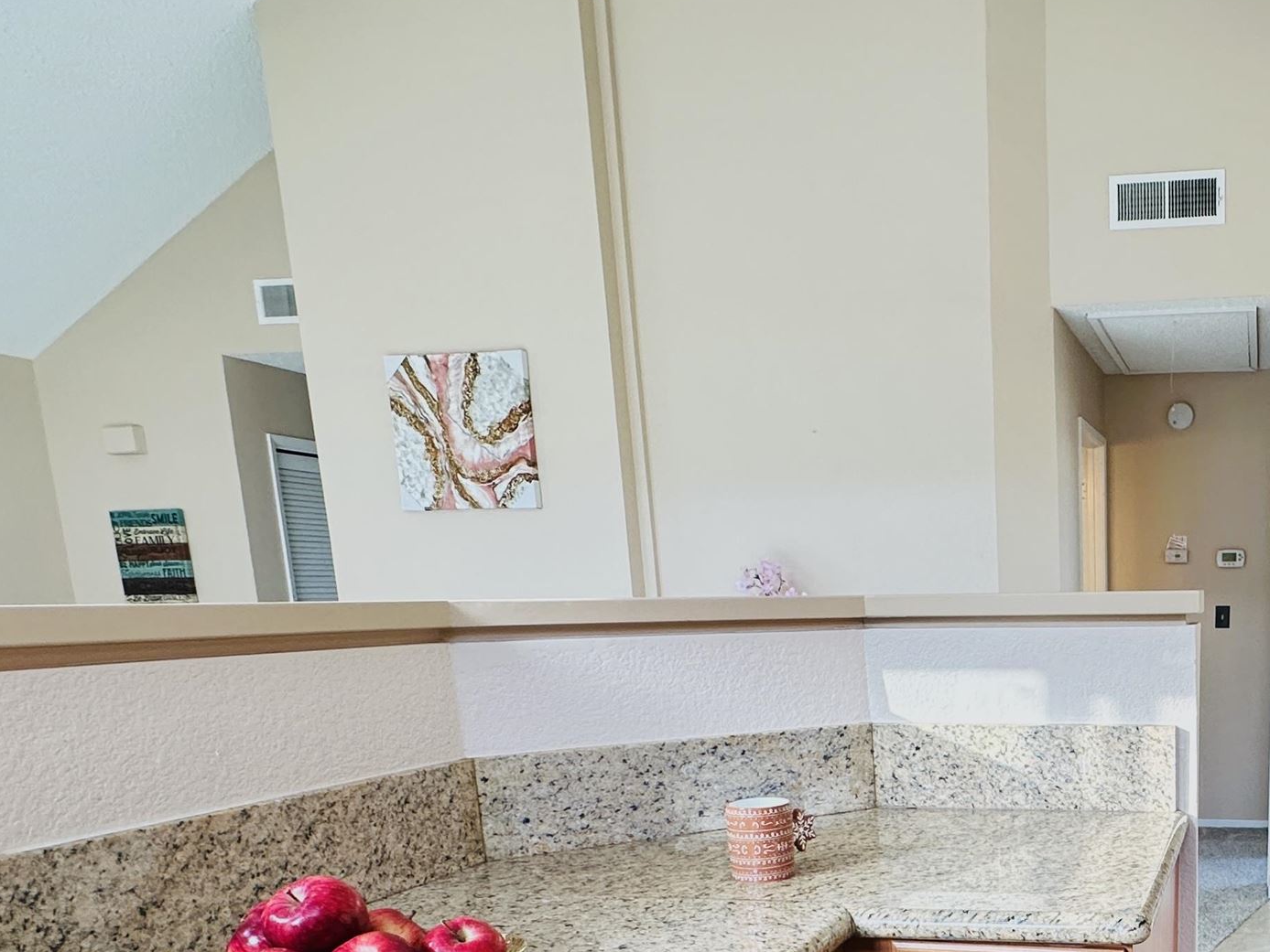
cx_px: 1109
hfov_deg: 52.3
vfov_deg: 42.4
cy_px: 821
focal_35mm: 31
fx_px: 1138
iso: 200
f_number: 2.2
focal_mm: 2.22
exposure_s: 1/60
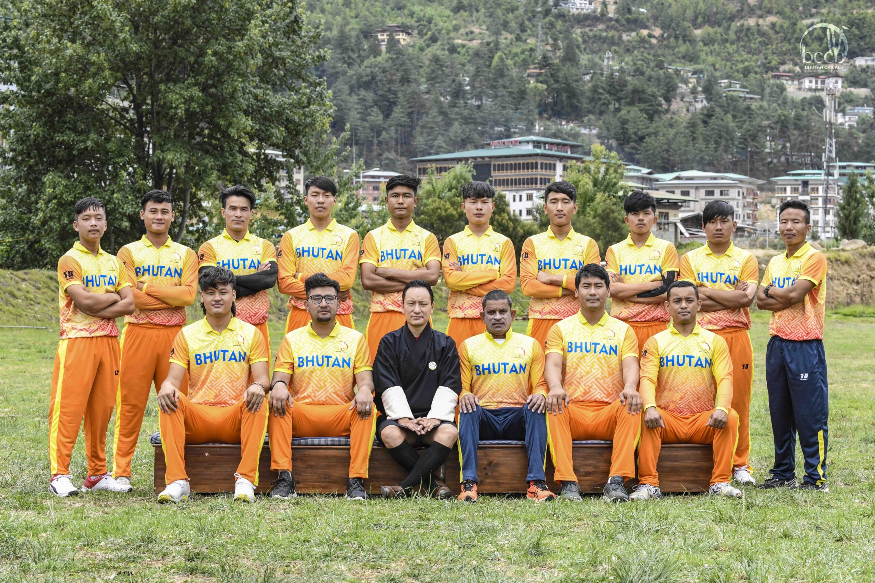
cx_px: 438
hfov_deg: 25.4
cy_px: 292
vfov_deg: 17.1
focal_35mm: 80
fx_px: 1944
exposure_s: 1/800
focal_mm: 80
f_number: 10
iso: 1600
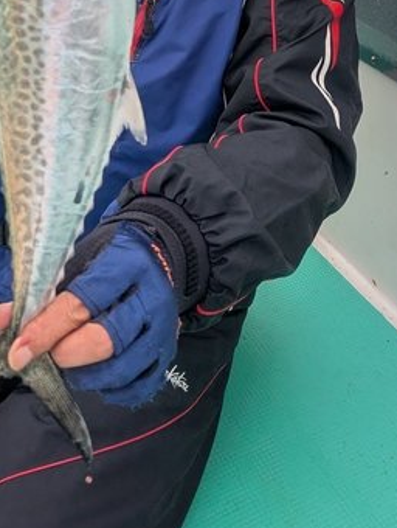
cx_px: 197
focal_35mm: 60
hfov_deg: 24.5
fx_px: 915
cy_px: -81
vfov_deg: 28.6
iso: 20
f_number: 1.68
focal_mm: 6.9
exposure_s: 1/340
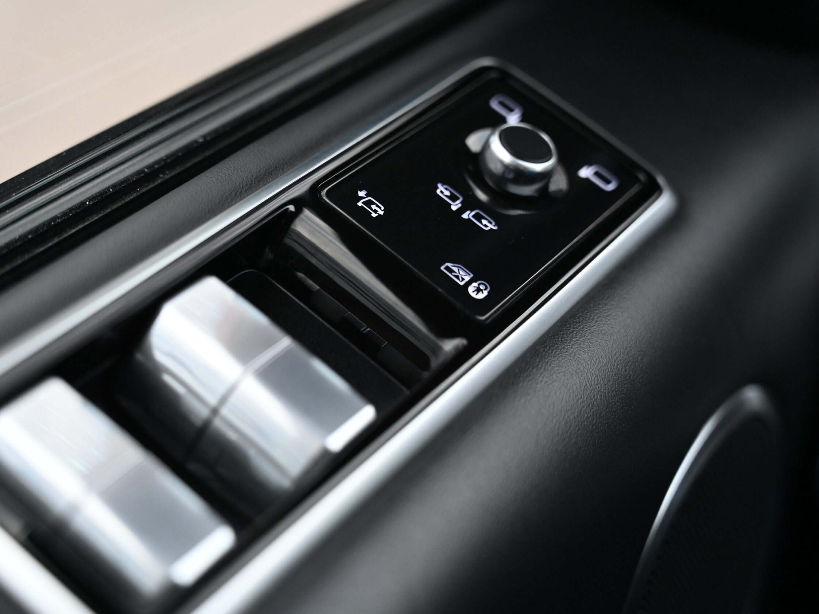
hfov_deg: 33.8
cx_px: 371
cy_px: 308
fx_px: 1348
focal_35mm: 57
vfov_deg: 25.7
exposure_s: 1/125
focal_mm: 52
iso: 800
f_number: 4
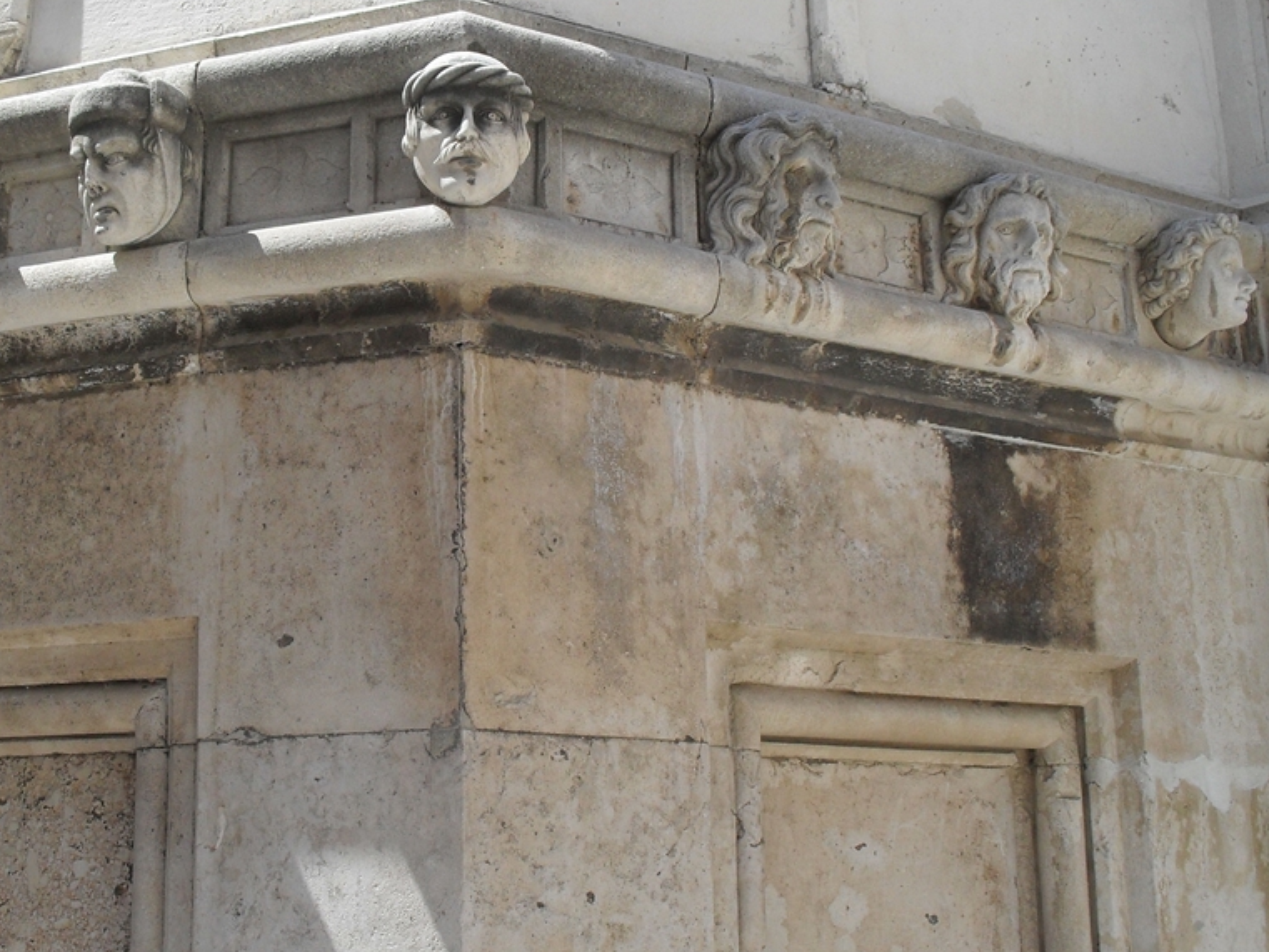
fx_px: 1687
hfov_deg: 41.0
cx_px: 499
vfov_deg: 31.5
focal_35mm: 46
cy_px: 514
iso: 100
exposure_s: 1/180
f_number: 8.4
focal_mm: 6.3
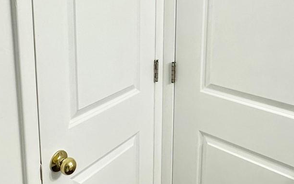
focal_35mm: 39
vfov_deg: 31.7
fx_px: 313
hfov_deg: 50.3
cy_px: 31
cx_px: 134
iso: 200
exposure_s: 1/120
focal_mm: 2.22
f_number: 2.2
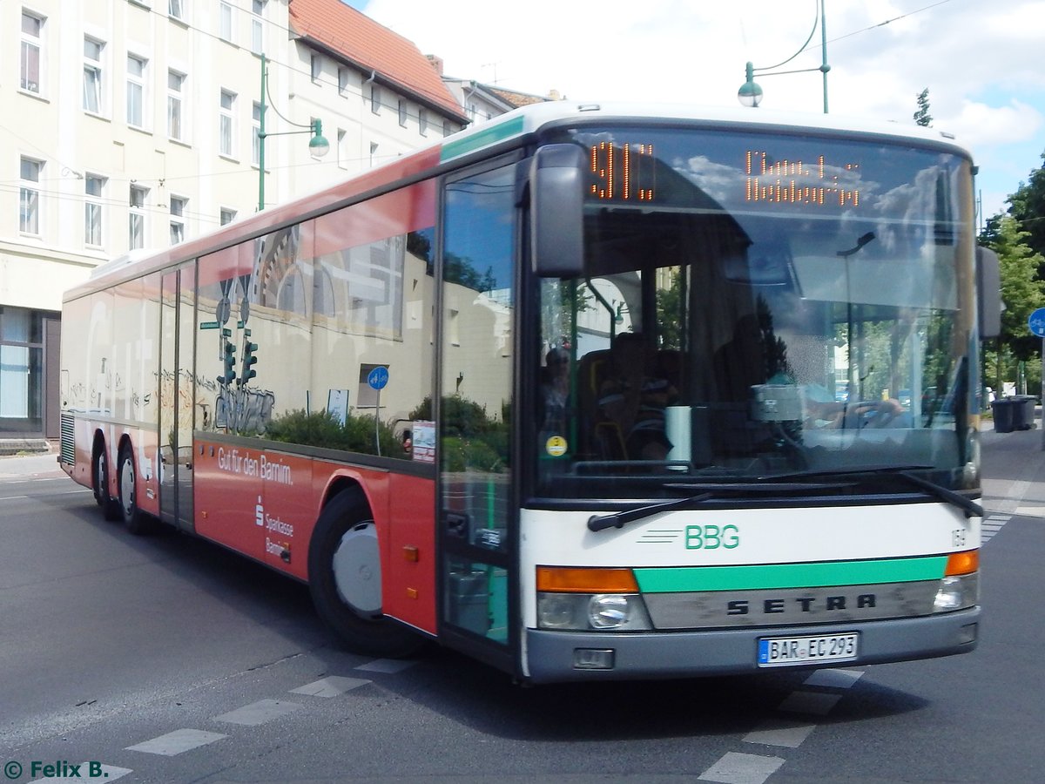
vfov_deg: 45.4
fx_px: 936
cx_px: 522
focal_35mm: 31
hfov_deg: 58.4
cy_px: 392
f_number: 6.5
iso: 125
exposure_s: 1/400
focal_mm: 5.6
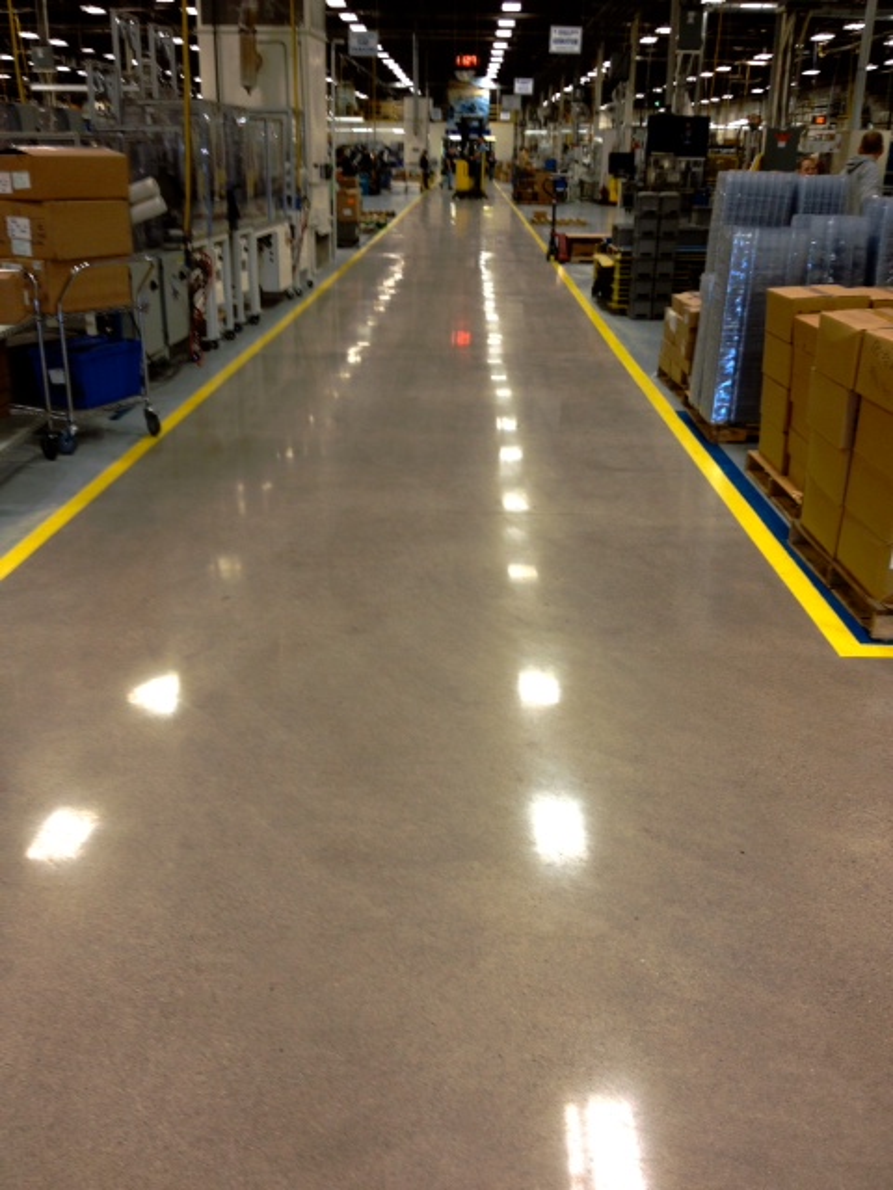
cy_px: 595
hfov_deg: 40.7
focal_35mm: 35
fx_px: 1204
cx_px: 446
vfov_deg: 52.6
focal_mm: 4.28
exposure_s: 1/20
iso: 80
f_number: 2.4
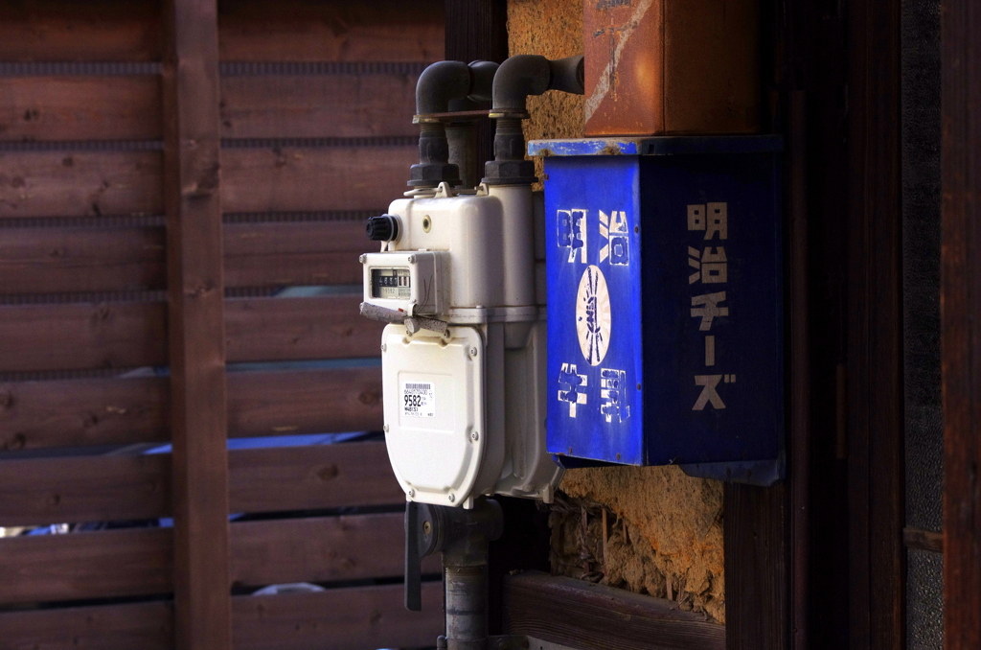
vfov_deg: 11.4
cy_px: 325
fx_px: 3263
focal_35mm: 120
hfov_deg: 17.1
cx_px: 490
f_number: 11
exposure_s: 1/160
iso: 800
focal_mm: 80
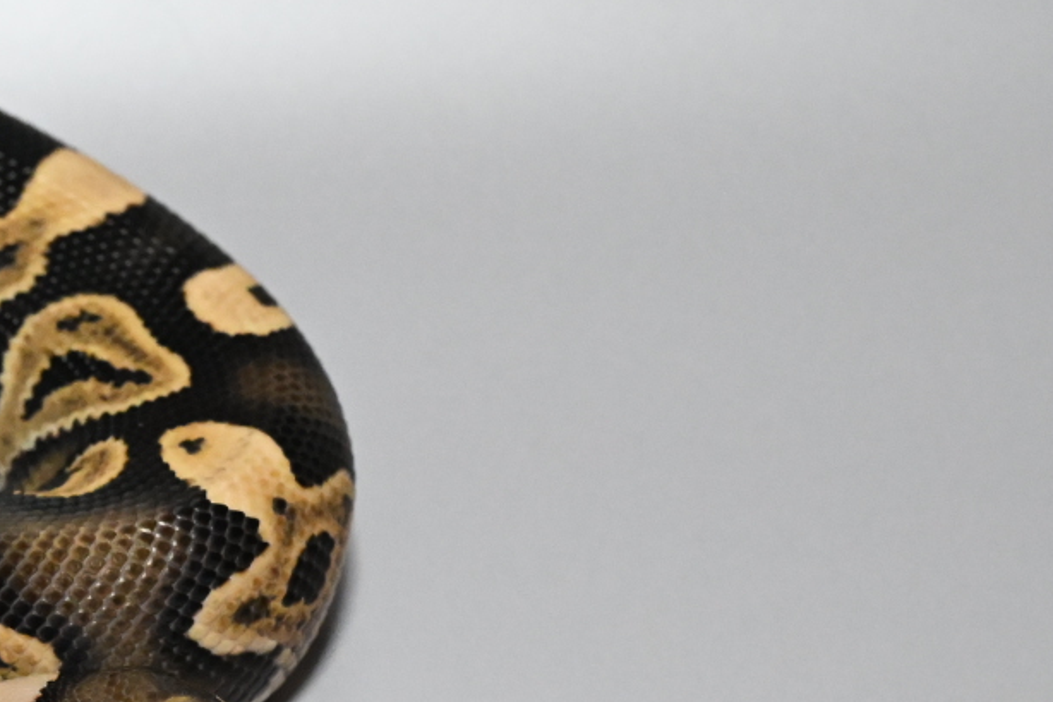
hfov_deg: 9.3
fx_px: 6404
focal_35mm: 219
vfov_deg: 6.3
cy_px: 614
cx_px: -256
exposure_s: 1/100
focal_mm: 83
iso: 12800
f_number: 9
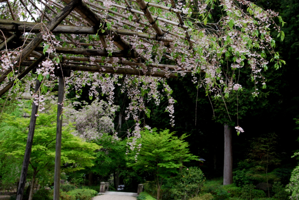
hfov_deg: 31.9
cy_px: 100
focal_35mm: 63
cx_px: 150
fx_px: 524
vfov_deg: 21.6
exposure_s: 1/40
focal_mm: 42
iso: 400
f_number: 14
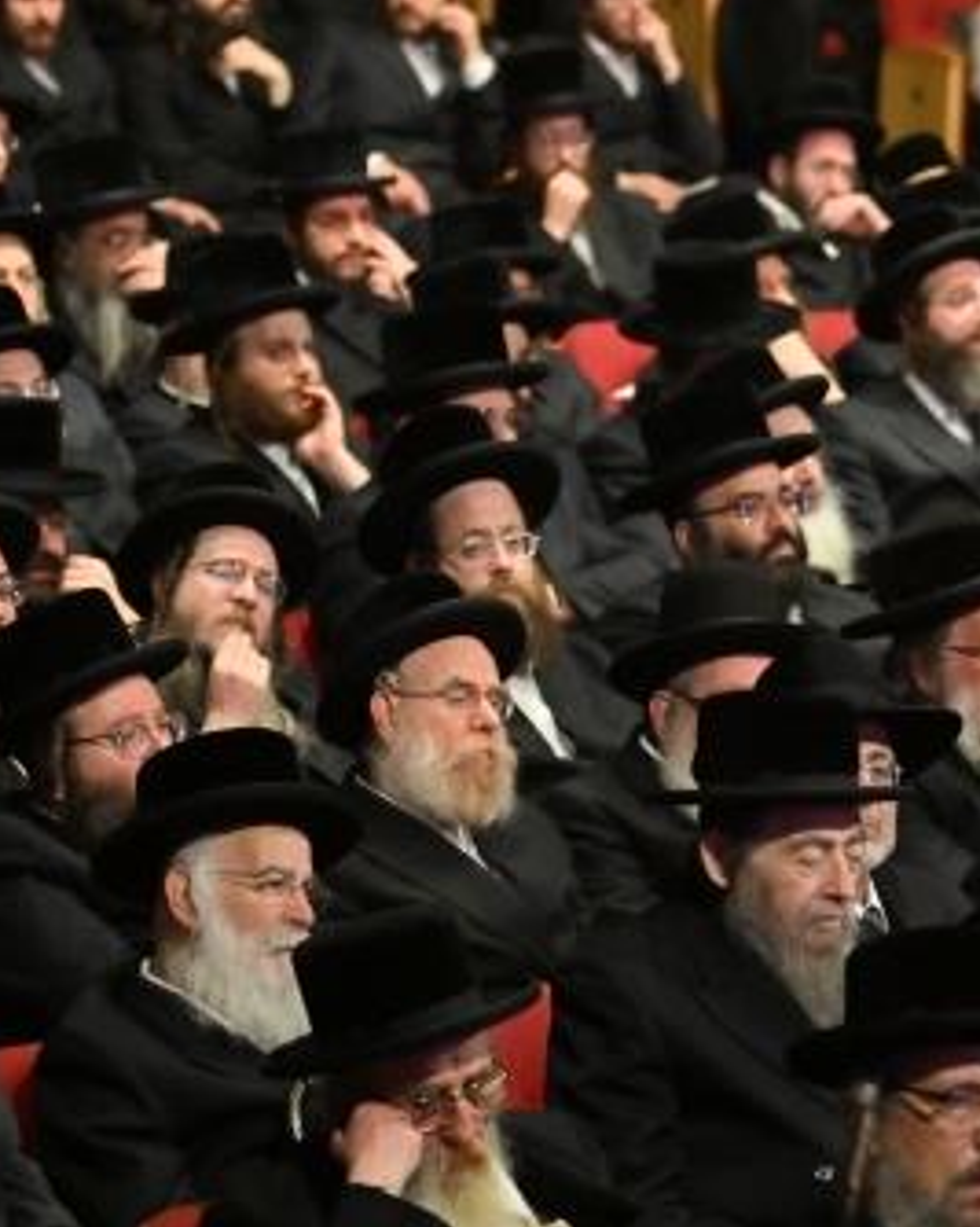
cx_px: 811
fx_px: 9612
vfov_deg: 7.3
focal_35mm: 265
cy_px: 839
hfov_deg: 5.8
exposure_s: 1/320
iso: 1000
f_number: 2.8
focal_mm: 92
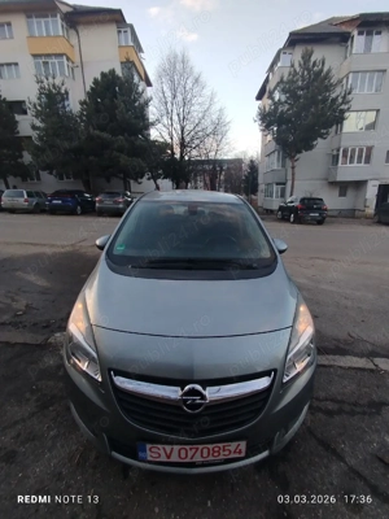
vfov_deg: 98.2
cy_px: 260
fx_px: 225
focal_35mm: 15
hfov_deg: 81.7
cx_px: 194
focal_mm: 1.65
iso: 50
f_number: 2.2
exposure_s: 1/119
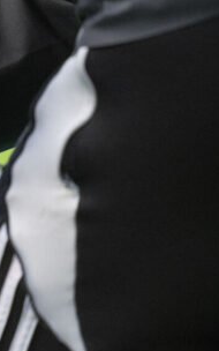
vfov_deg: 0.8
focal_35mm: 2748
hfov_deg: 0.5
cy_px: 79
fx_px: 26242
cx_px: -368
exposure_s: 1/1600
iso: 6400
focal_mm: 800
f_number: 5.6
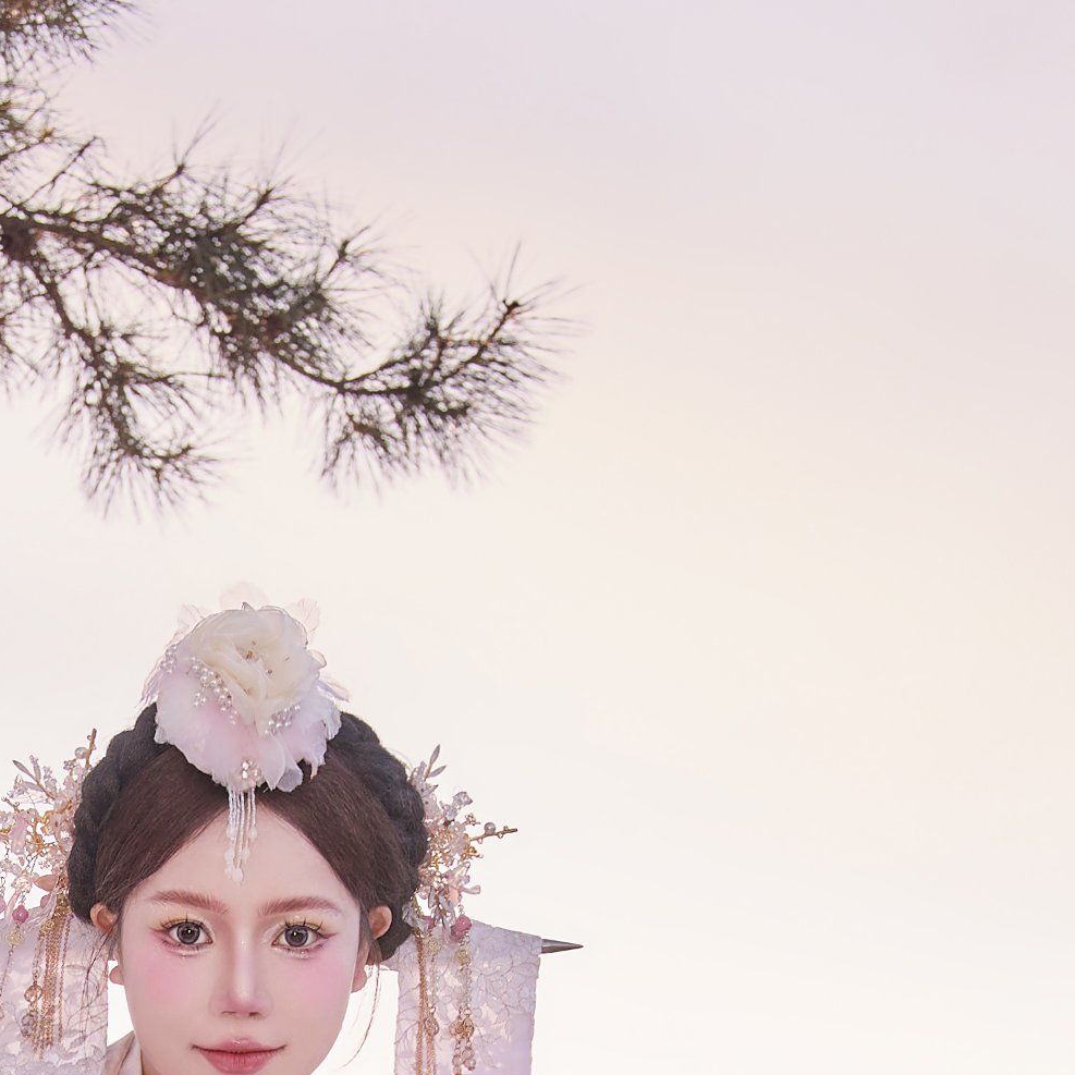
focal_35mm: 119
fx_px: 4181
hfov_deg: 14.4
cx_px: -3
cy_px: 1342
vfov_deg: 14.1
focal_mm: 30
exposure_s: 1/161
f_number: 5
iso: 100
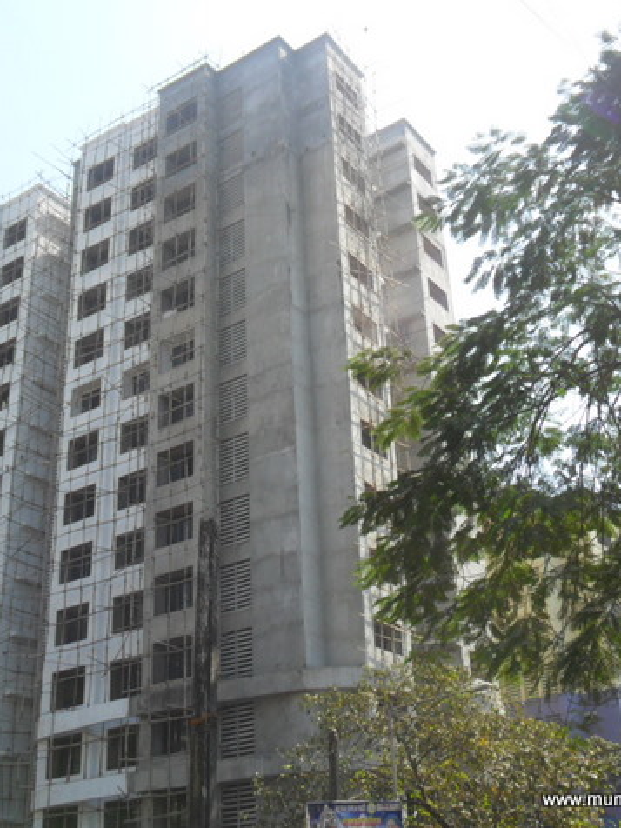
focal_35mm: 43
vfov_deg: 43.9
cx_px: 320
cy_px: 416
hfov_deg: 33.6
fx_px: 1029
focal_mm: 5.7
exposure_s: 1/500
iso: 100
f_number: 3.7
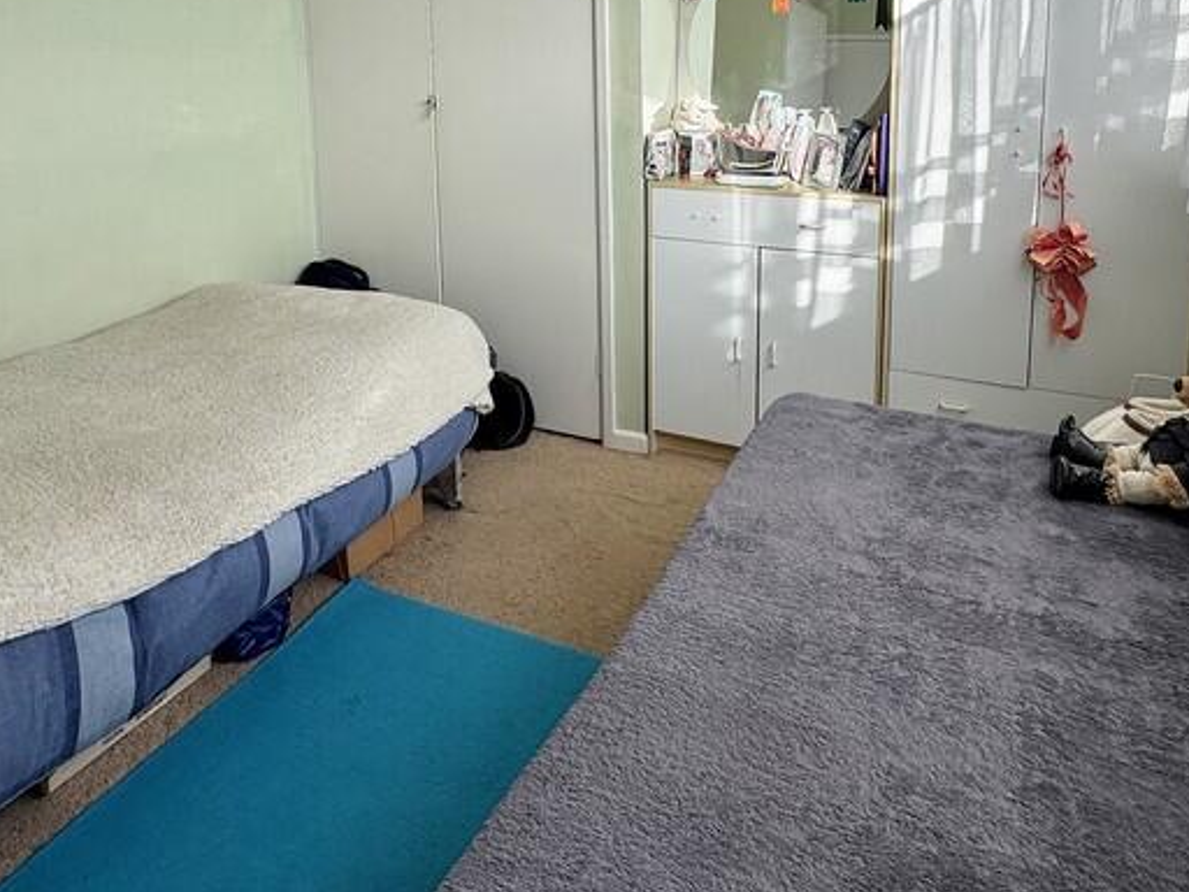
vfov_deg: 46.5
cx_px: 574
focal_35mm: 28
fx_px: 962
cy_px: 151
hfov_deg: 63.4
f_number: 2.2
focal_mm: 2.22
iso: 40
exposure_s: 1/287
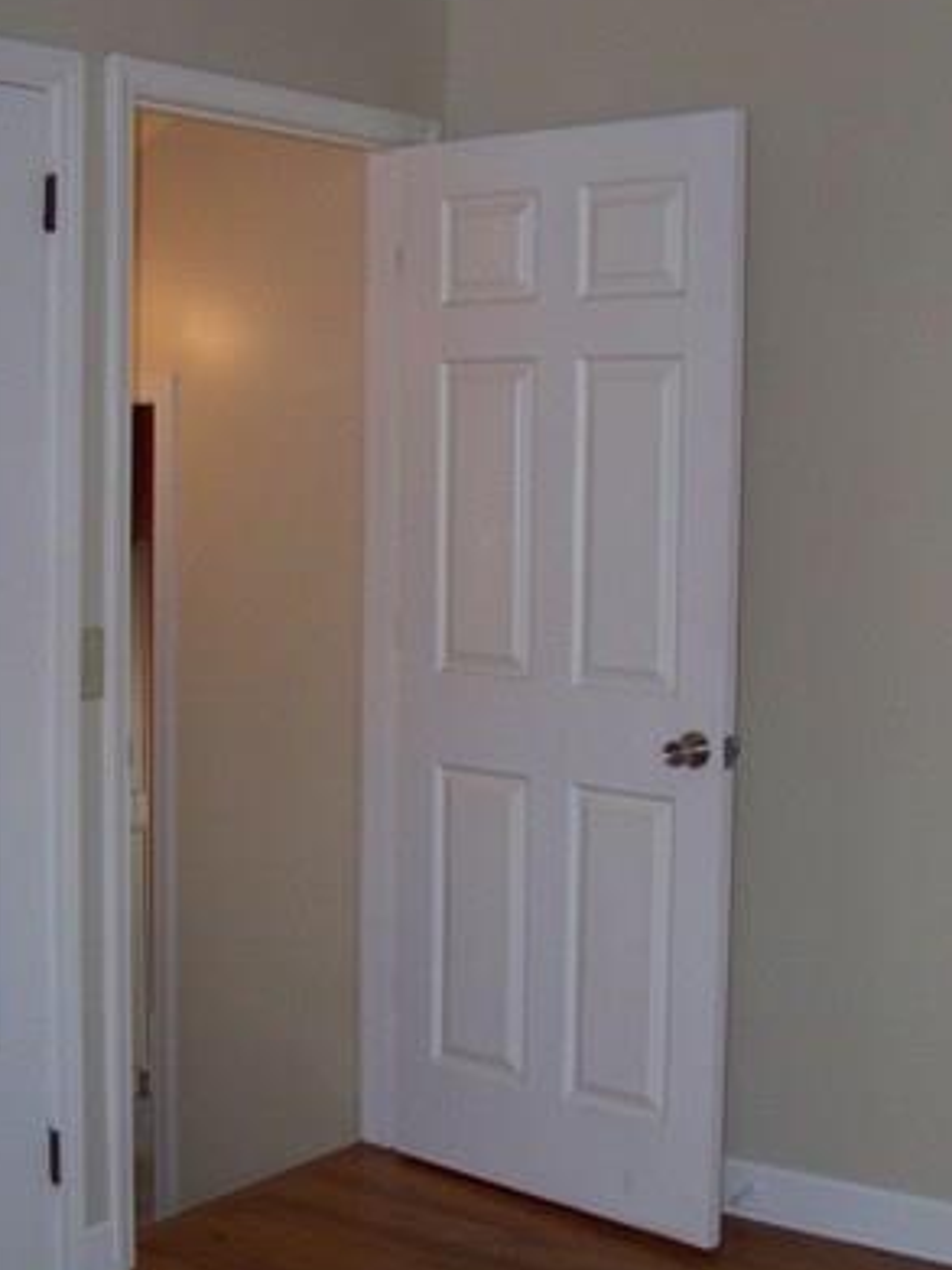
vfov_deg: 32.7
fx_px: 2165
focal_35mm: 59
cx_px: 494
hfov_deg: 24.8
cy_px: 676
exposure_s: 1/30
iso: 200
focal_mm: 5.85
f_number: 2.8
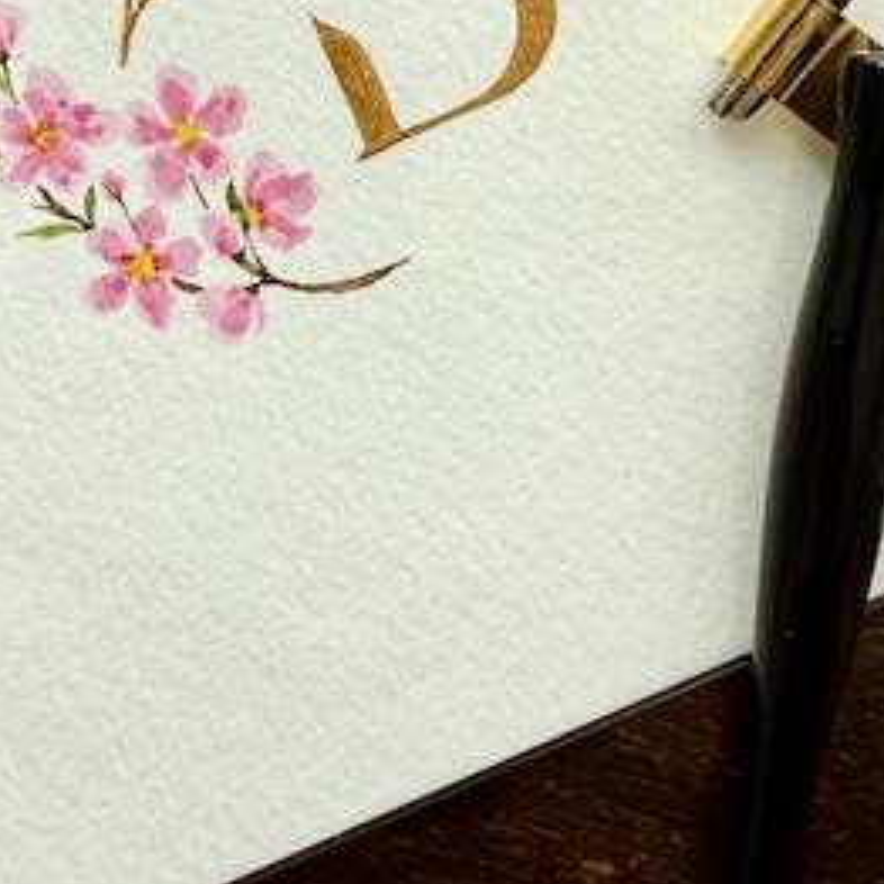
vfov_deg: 29.1
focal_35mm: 54
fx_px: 1560
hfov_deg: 31.4
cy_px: -44
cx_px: 297
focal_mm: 2.22
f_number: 2.2
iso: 40
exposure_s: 1/99
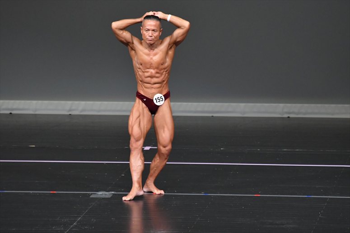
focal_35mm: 345
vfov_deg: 4.0
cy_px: 116
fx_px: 3353
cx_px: 175
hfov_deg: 6.0
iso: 4000
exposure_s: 1/400
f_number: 5.6
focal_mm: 230
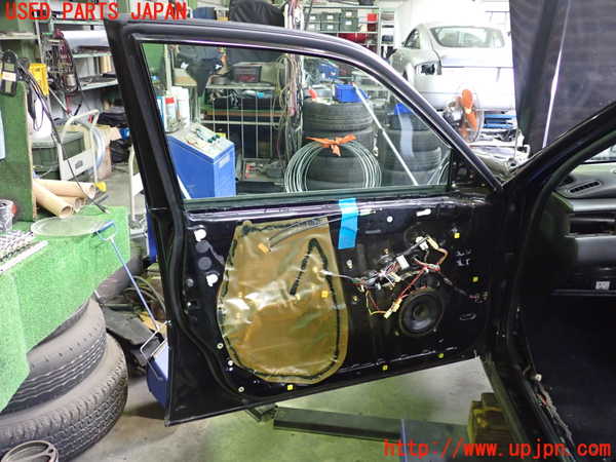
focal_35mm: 30
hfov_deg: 60.0
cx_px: 308
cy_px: 231
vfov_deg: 46.8
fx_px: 534
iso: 640
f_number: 2.3
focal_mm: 5.4
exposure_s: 1/30
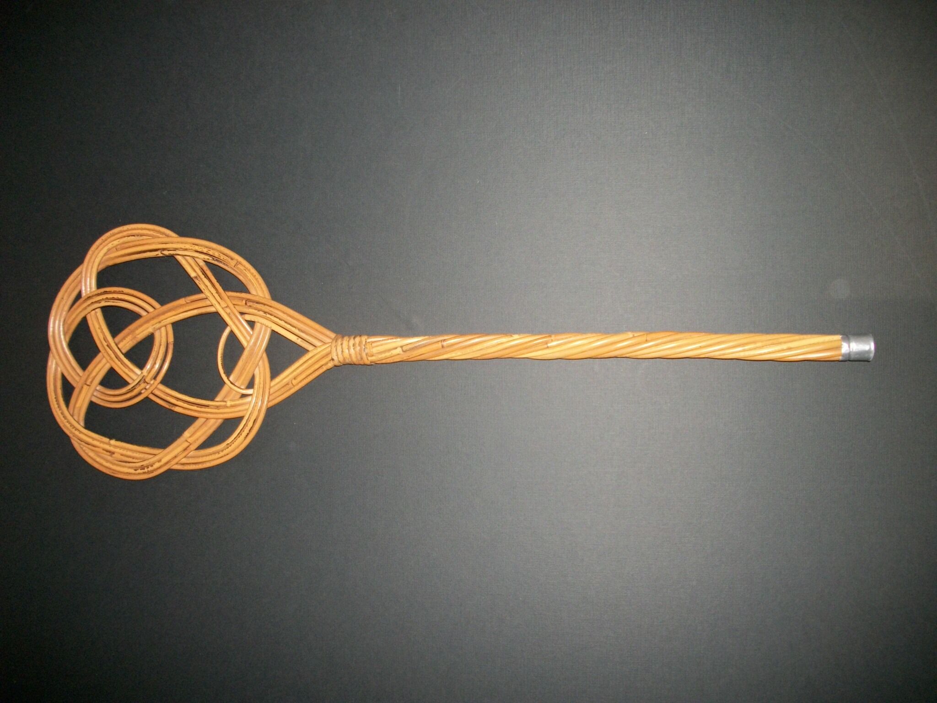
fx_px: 866
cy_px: 352
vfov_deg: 44.2
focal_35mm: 32
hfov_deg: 56.8
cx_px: 468
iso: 160
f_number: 2.9
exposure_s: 1/30
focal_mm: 5.7
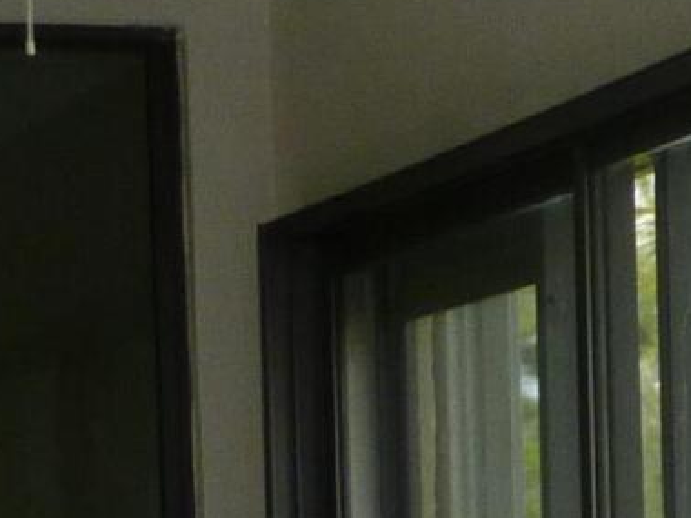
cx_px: 1384
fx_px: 4232
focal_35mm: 212
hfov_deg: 8.8
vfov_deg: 6.9
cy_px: 802
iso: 100
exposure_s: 1/125
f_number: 3.3
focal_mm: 5
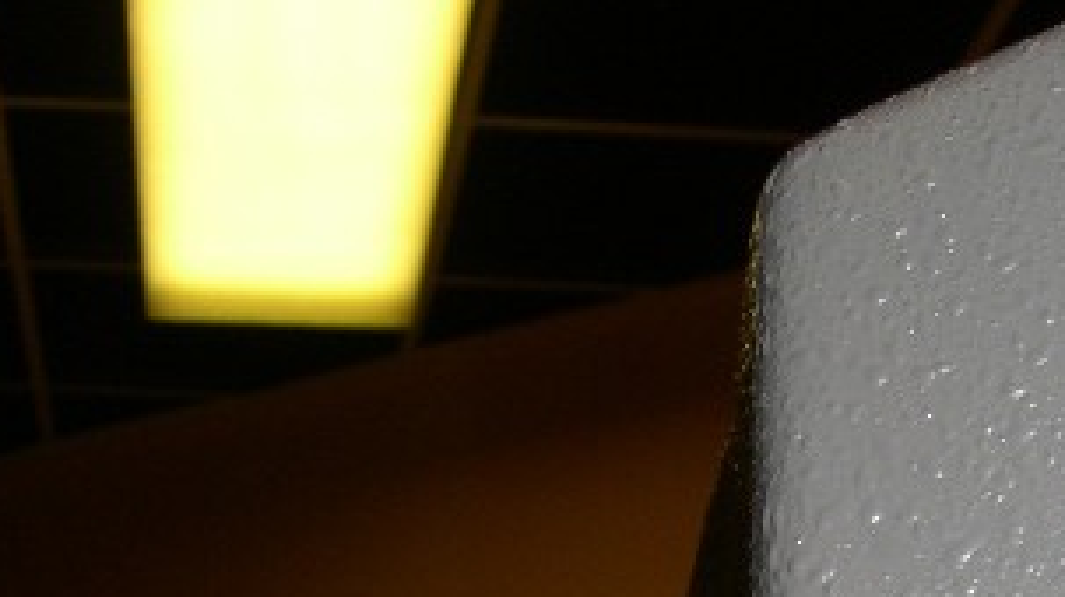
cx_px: 598
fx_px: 2963
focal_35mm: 105
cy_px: 1247
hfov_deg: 20.4
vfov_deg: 10.5
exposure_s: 1/30
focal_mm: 8
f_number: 7.6
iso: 100
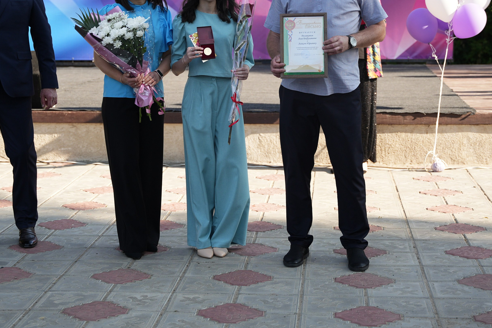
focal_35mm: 80
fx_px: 1087
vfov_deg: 17.1
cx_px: 253
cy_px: 98
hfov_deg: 25.5
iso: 160
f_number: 2.8
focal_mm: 46.9
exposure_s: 1/400
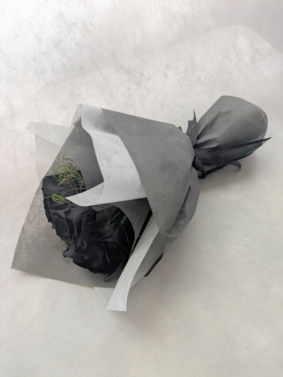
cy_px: 188
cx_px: 142
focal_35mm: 25
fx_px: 272
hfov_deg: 54.9
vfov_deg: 69.4
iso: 513
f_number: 1.89
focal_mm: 5.43
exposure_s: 1/24
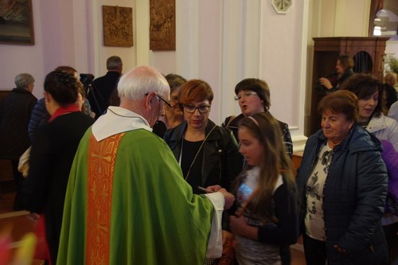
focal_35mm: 55
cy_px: 132
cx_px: 199
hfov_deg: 36.3
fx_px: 608
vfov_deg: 24.6
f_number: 5
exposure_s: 1/30
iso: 1600
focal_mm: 37
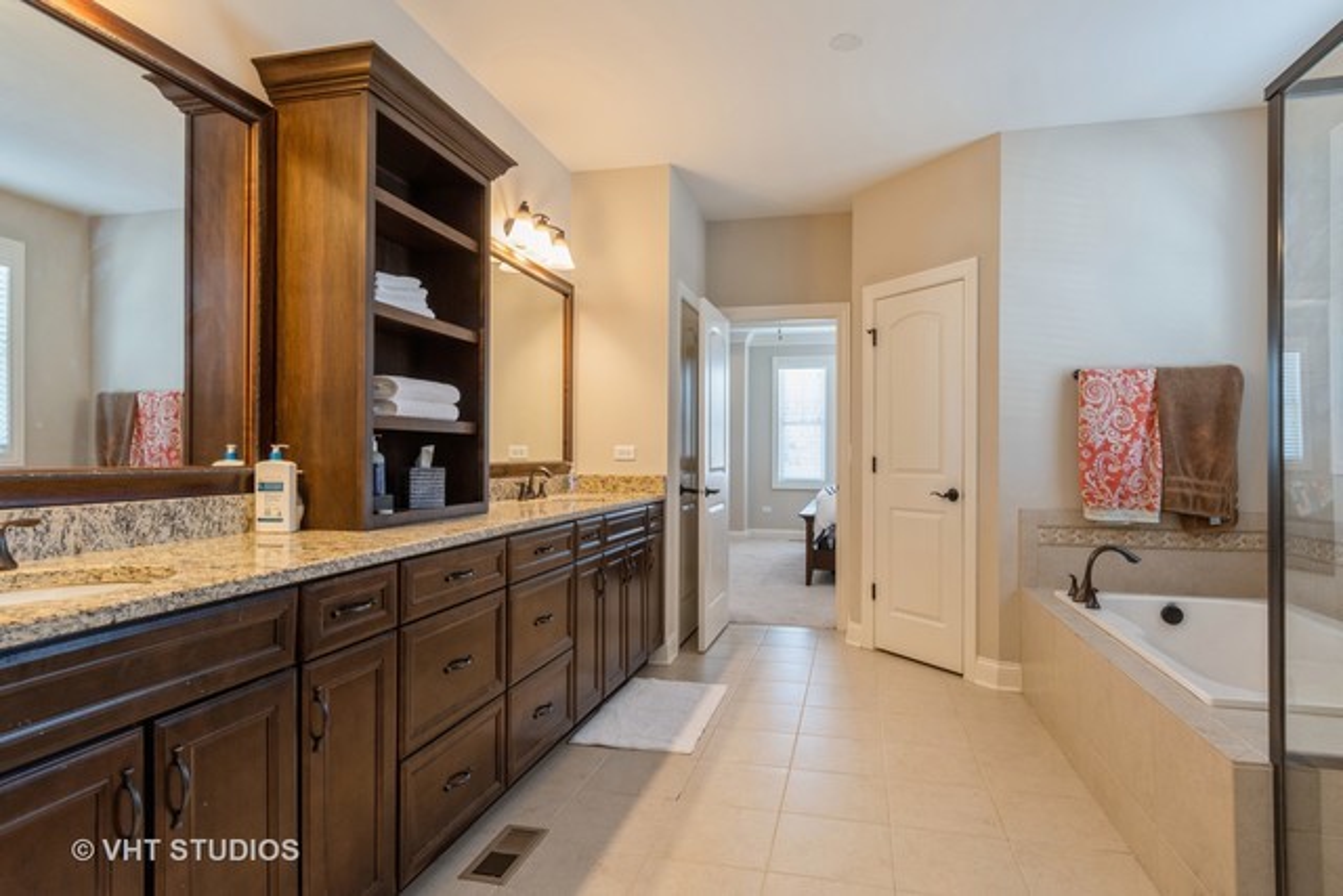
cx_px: 672
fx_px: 672
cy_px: 448
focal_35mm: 18
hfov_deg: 90.0
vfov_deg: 67.4
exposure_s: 1/8
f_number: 8
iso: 320
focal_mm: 12
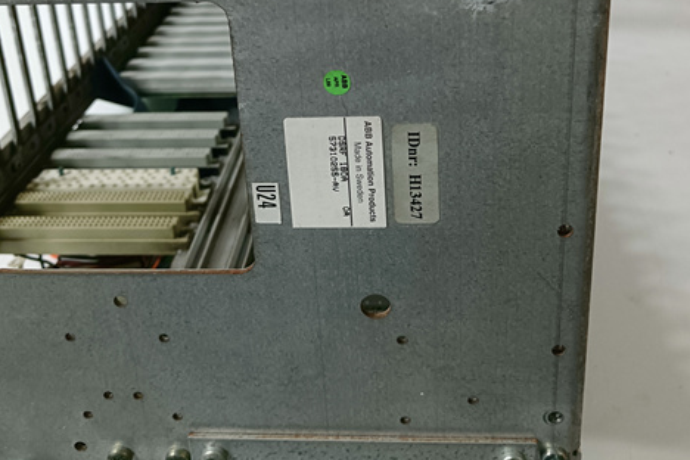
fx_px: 767
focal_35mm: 40
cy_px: 21
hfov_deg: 48.4
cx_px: 364
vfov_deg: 31.4
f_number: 1.9
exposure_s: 1/33.3
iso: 829
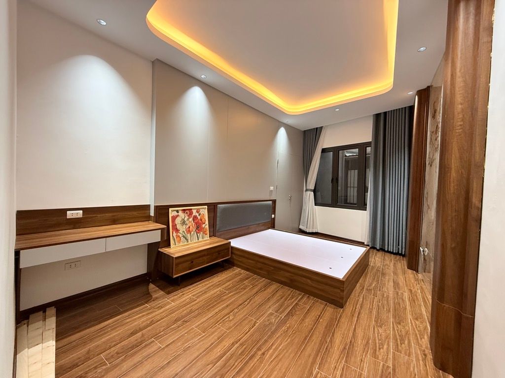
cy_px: 189
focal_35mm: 14
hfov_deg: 102.1
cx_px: 252
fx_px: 204
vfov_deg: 85.7
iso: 320
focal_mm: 2.22
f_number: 2.2
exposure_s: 1/50
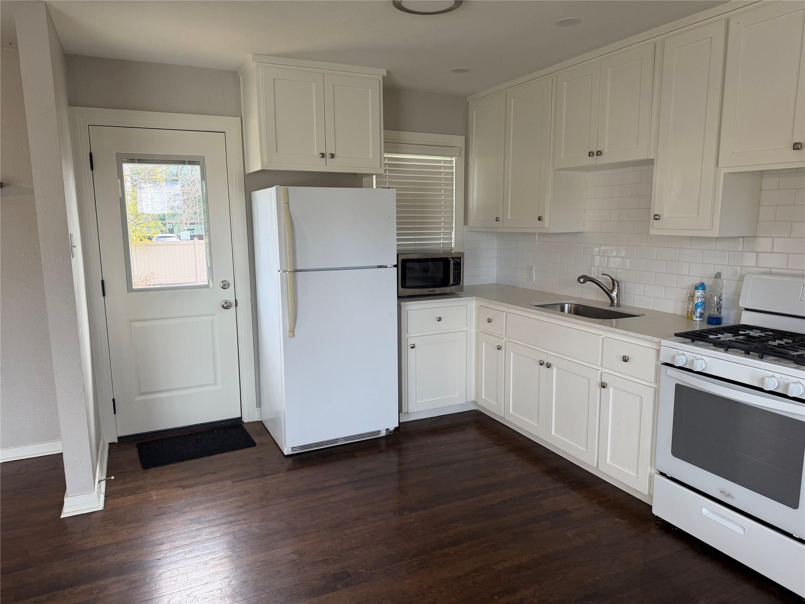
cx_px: 402
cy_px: 302
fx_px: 558
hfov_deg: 71.6
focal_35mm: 24
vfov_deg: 56.8
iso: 100
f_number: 1.78
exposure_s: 1/153
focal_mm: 6.76
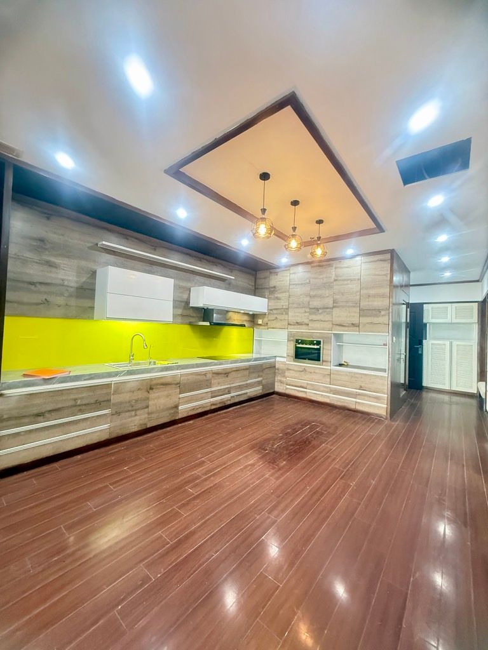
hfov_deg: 85.7
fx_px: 263
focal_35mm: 14
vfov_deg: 102.1
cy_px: 325
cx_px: 244
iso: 500
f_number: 2.2
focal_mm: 2.22
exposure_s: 1/50
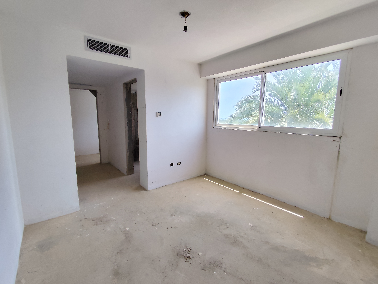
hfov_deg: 94.5
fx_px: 175
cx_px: 189
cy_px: 142
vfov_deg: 78.2
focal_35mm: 16
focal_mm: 1.65
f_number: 2.2
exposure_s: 1/411
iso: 50
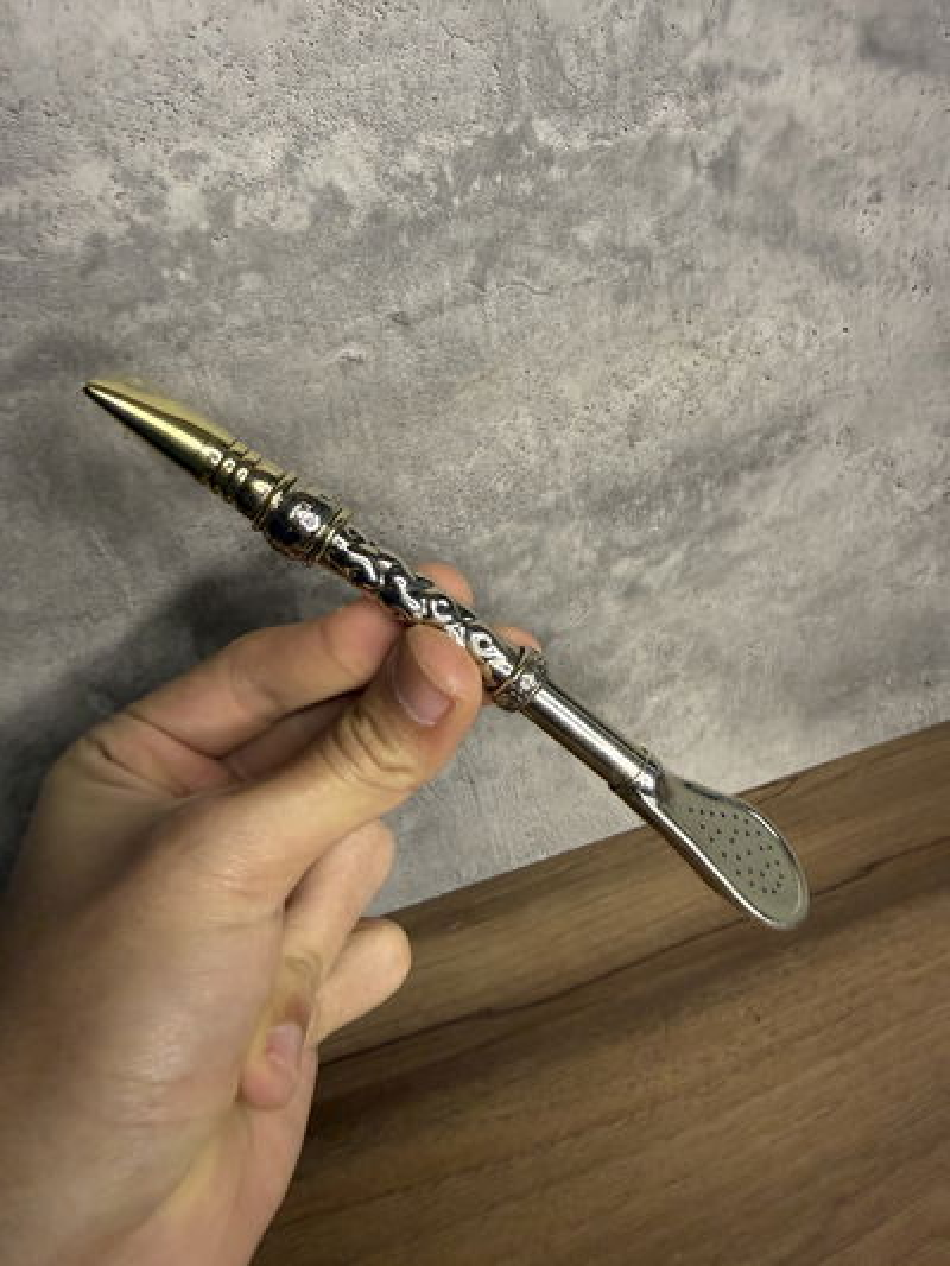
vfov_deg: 71.6
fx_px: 878
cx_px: 475
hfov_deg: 56.8
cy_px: 633
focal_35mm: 24
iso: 320
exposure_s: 1/96
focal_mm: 2.22
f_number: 2.2
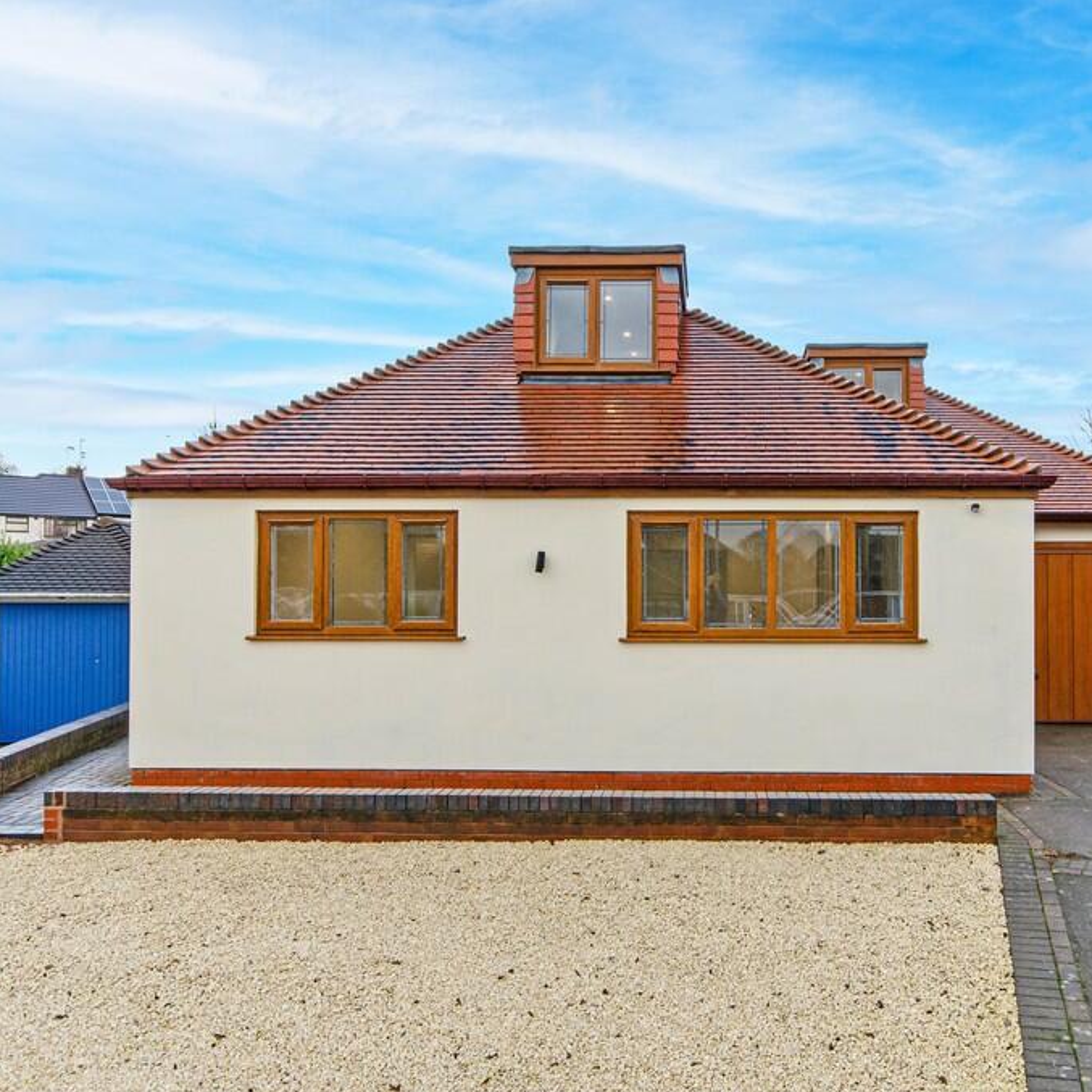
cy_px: 548
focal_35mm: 27
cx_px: 668
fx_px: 964
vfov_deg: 59.1
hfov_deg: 58.5
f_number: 9
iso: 400
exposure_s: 1/125
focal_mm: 14
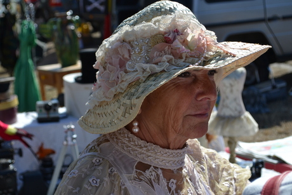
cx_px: 146
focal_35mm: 82
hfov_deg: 24.6
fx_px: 669
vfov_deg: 16.6
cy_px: 98
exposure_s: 1/250
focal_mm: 55
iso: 100
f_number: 8
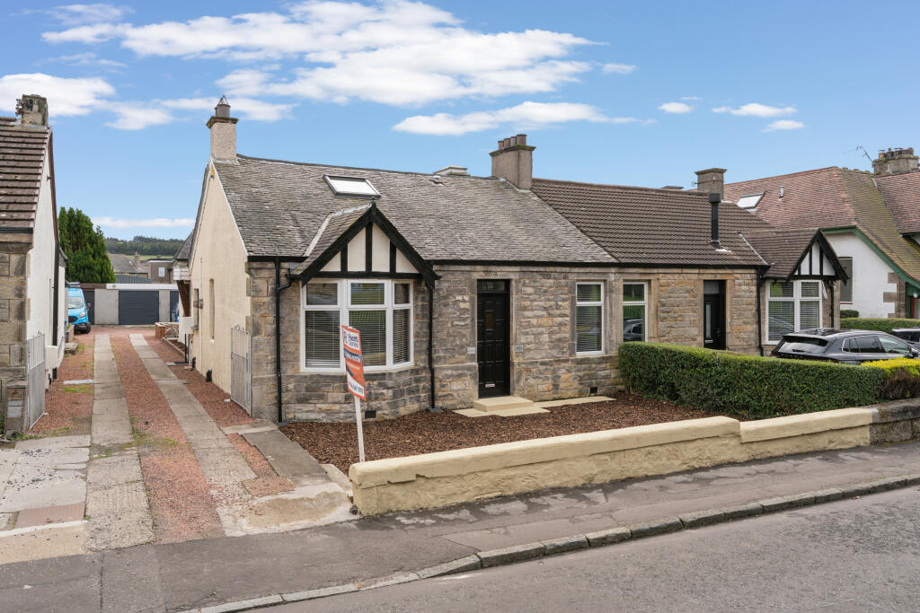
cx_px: 460
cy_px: 306
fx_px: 664
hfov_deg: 69.4
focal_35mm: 26
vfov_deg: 49.6
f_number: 8
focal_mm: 26
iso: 320
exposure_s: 1/500
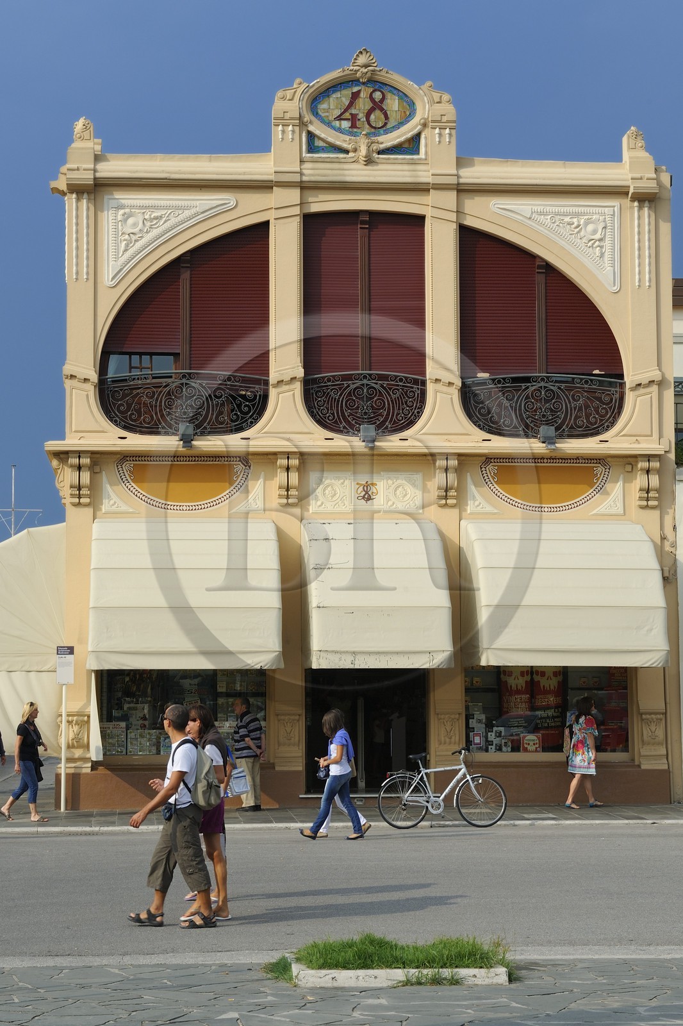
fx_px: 1708
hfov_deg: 22.6
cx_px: 342
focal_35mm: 60
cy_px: 513
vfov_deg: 33.4
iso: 200
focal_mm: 60
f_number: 13
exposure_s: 1/250
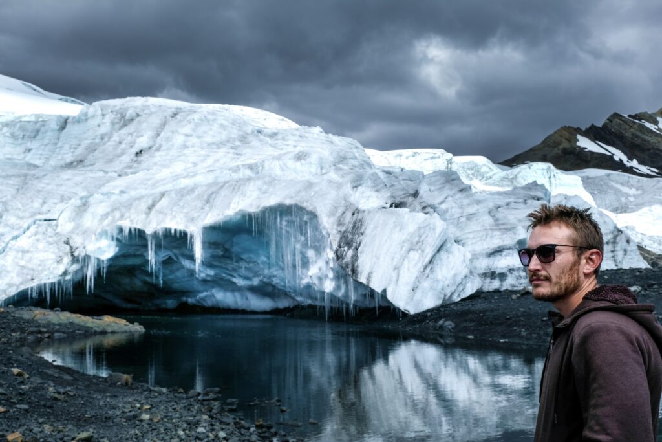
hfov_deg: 53.1
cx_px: 331
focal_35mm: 36
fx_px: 662
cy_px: 221
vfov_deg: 36.9
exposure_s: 1/240
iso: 200
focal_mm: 24.3
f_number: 13
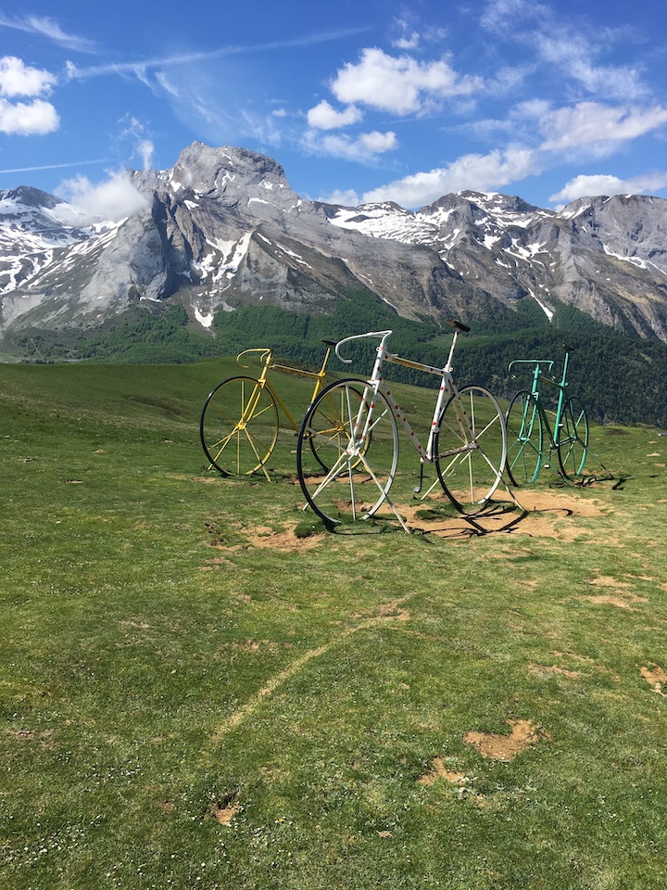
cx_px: 334
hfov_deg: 48.2
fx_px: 745
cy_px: 445
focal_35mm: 29
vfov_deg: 61.7
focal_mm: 4.15
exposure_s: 1/1832
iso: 25
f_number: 2.2
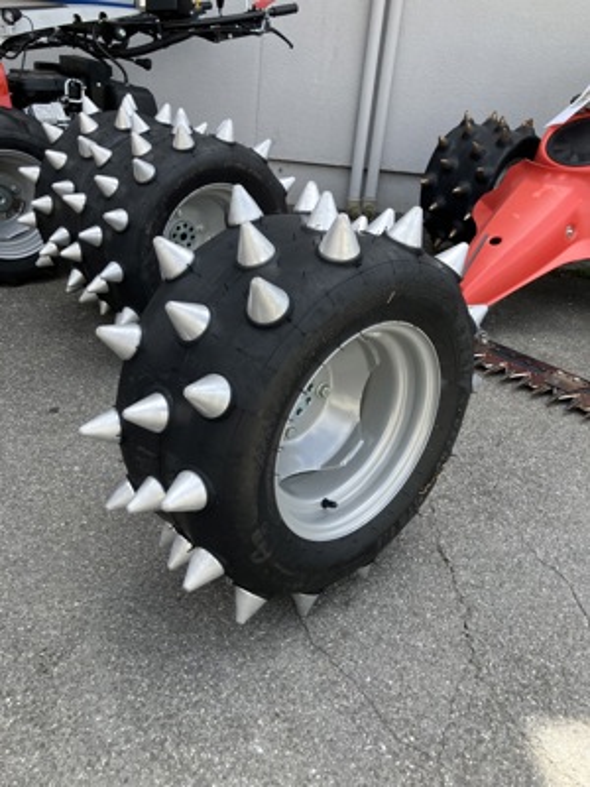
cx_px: 295
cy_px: 394
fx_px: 636
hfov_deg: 49.7
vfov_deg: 63.4
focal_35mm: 28
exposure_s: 1/517
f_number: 1.8
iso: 32
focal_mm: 3.99
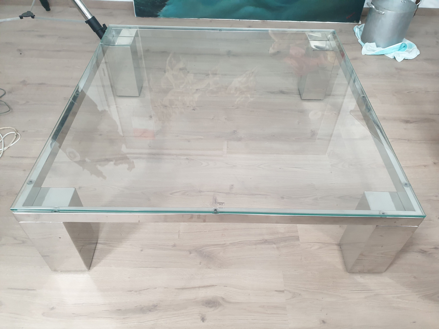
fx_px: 330
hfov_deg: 67.3
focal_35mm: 26
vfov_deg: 53.1
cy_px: 164
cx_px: 220
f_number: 2.4
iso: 250
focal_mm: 4.3
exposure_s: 1/27
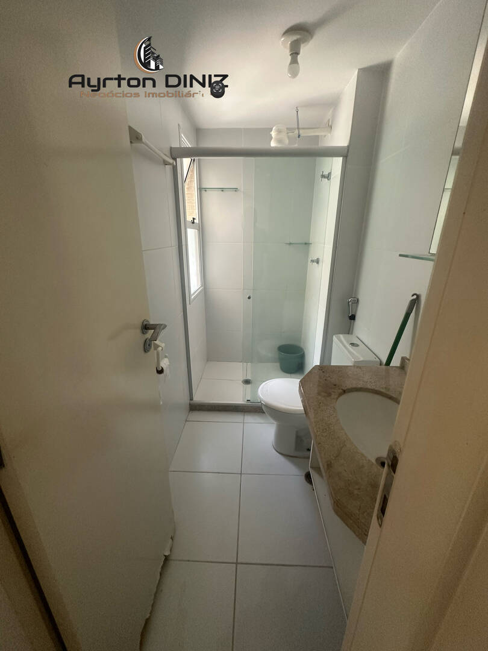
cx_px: 244
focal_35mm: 14
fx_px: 263
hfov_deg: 85.7
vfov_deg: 102.1
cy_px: 326
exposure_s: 1/120
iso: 250
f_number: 2.2
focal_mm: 2.22
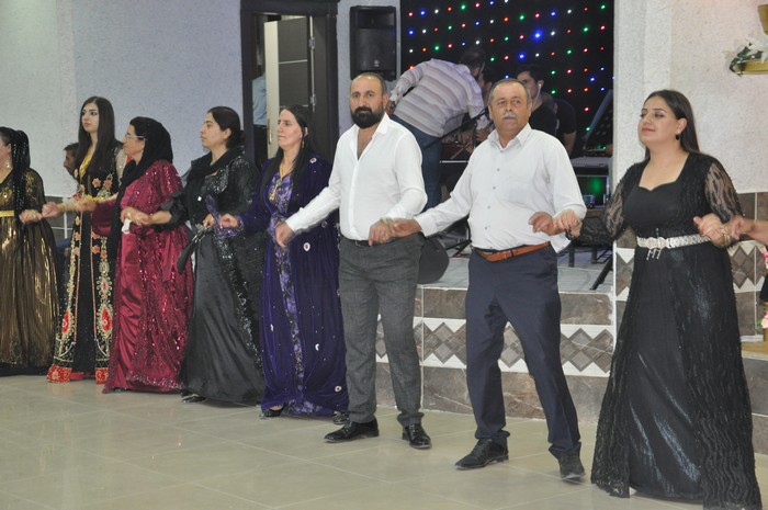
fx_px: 1534
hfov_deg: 28.1
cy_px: 255
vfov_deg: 18.9
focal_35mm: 72
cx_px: 384
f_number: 4.8
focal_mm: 48
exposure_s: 1/60
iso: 1250
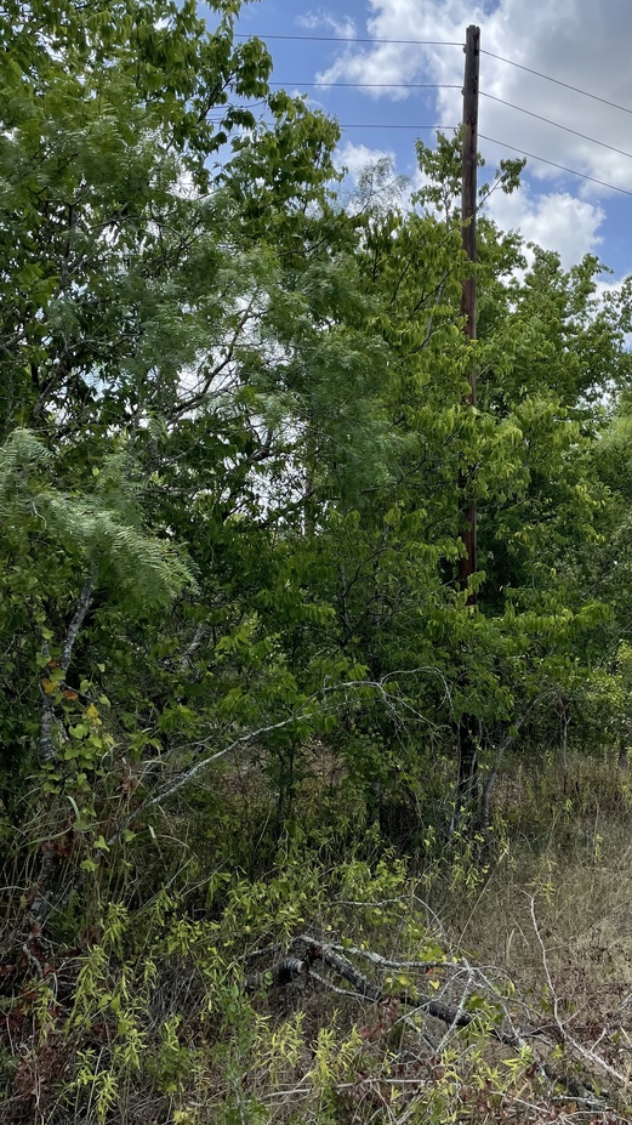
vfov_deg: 59.3
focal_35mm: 33
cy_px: 490
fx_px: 984
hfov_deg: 34.8
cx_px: 476
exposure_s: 1/2959
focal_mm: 4.2
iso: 32
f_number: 1.6
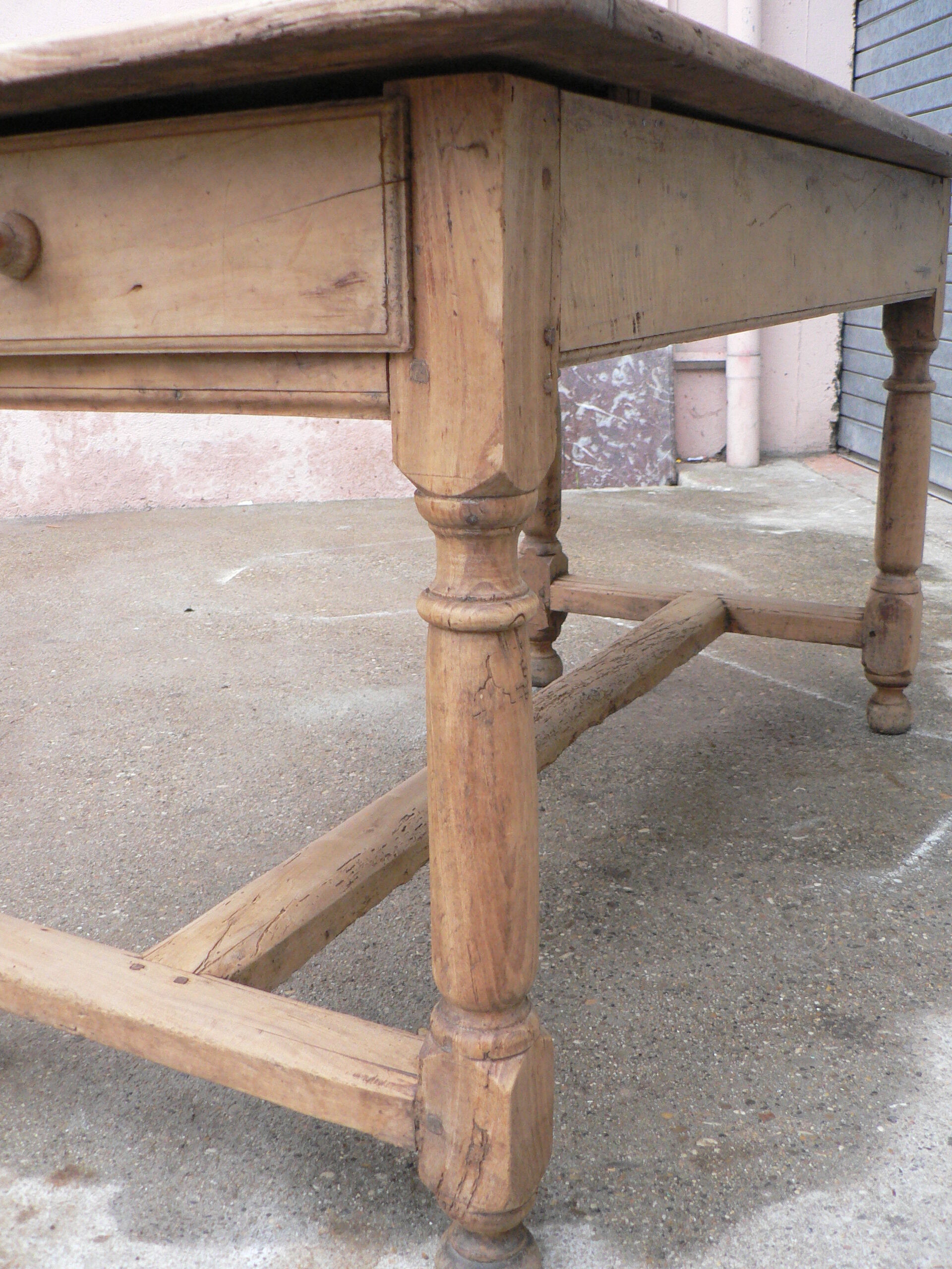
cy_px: 634
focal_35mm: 36
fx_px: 1320
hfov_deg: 39.7
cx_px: 476
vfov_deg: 51.4
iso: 200
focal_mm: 6
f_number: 2.8
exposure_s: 1/20
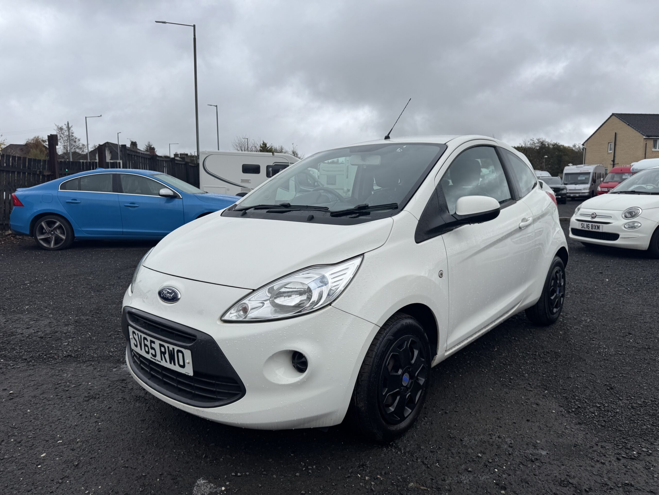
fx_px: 457
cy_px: 248
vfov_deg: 56.8
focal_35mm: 24
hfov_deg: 71.6
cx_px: 330
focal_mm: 6.76
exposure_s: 1/1285
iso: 80
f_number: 1.78
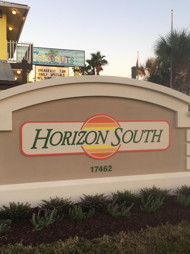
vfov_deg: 47.9
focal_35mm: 39
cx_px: 109
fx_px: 285
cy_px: 127
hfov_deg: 36.7
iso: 32
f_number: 2.2
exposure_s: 1/123
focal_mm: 4.15
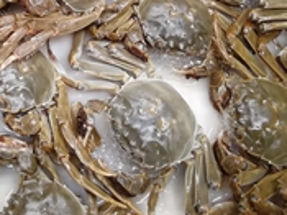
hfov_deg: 24.7
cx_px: 38
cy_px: -53
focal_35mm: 77
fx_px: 638
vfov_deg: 18.0
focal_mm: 3.83
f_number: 1.8
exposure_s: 1/33.3
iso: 160
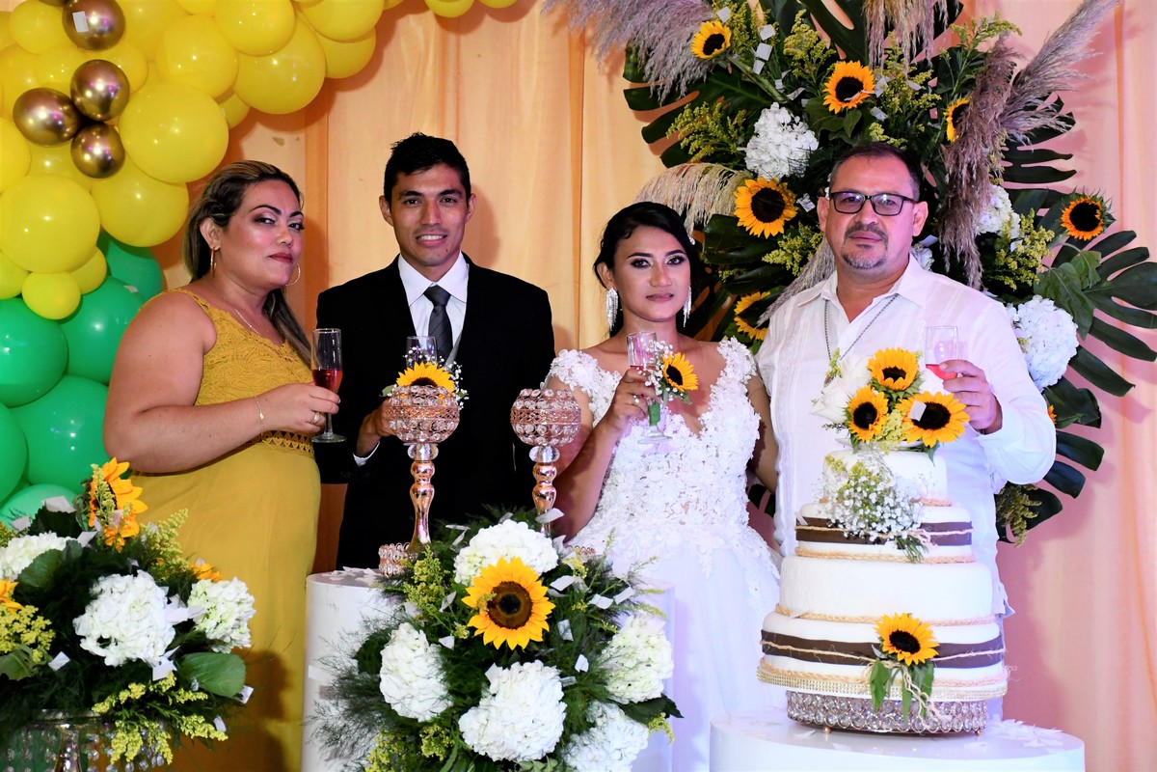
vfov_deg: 18.2
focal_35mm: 75
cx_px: 578
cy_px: 386
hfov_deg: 27.0
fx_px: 2410
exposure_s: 1/80
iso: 3200
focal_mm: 50
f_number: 4.8
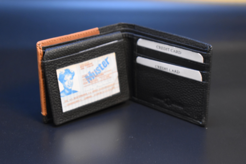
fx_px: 564
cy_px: 82
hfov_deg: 24.6
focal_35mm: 82
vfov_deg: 16.6
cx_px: 123
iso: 2500
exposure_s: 1/60
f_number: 5.6
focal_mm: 55
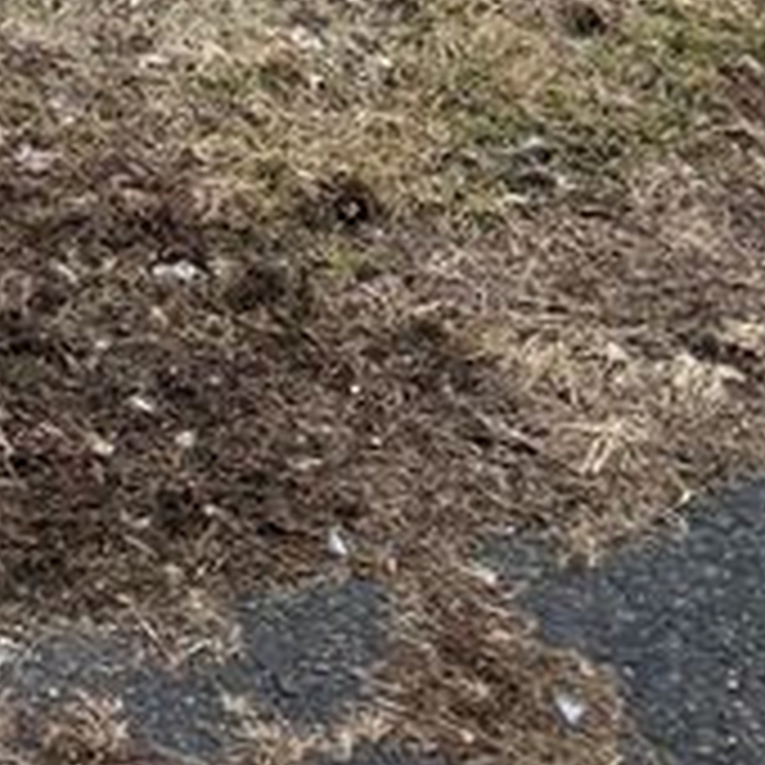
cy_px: -641
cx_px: -274
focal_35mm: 83
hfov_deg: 19.1
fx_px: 2075
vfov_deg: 17.0
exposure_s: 1/217
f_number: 1.78
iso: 160
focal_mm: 6.76
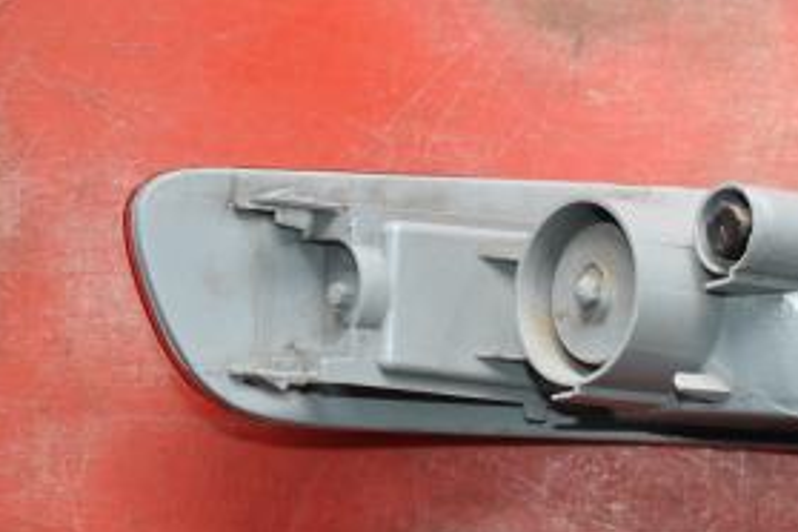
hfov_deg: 19.7
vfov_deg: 13.4
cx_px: 689
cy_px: 289
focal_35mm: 102
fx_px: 2261
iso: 500
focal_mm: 38
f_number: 4.5
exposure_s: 1/60
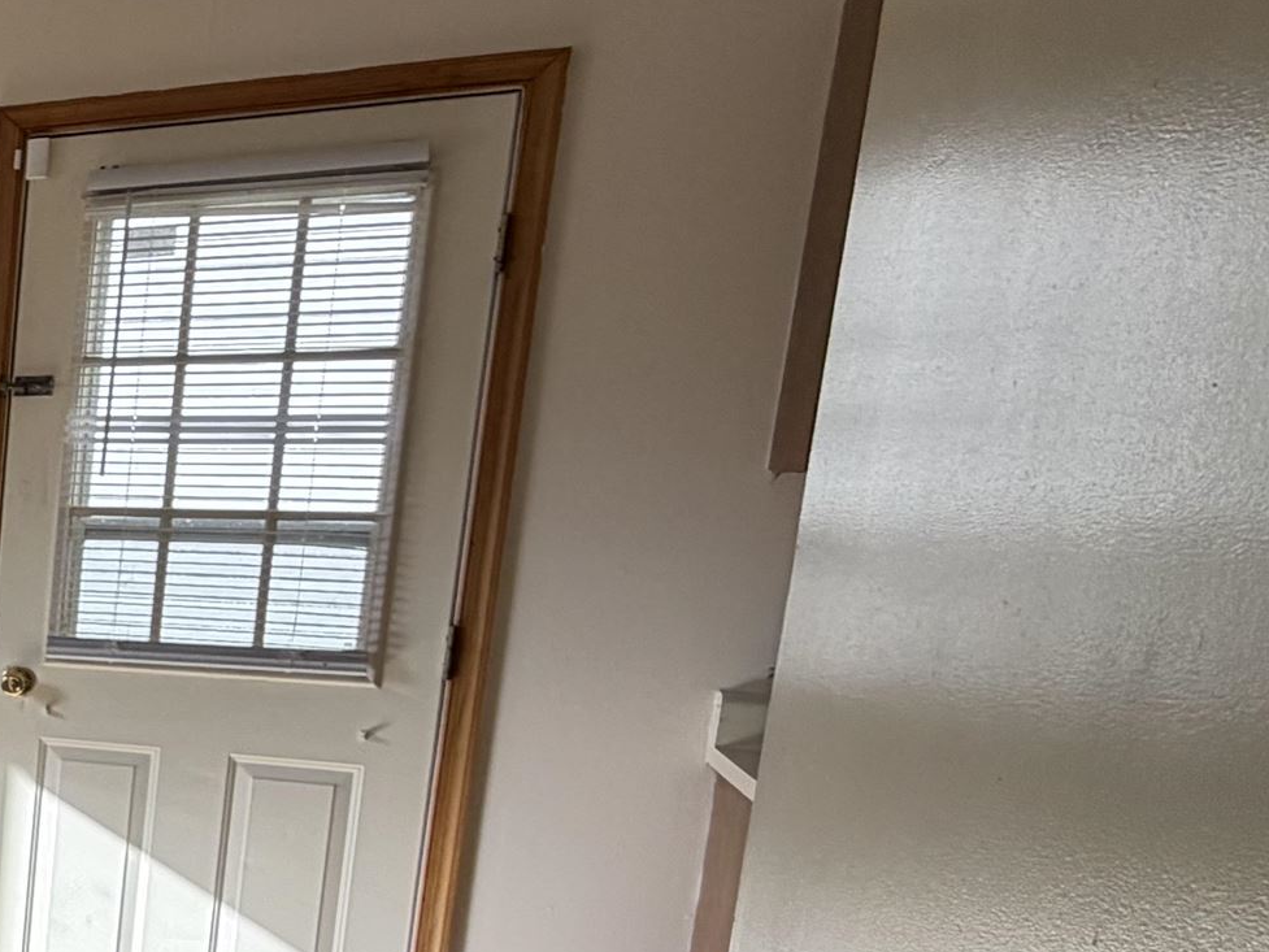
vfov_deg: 32.1
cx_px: -662
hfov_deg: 27.8
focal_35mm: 44
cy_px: 742
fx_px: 1613
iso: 50
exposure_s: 1/228
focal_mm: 2.22
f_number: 2.2
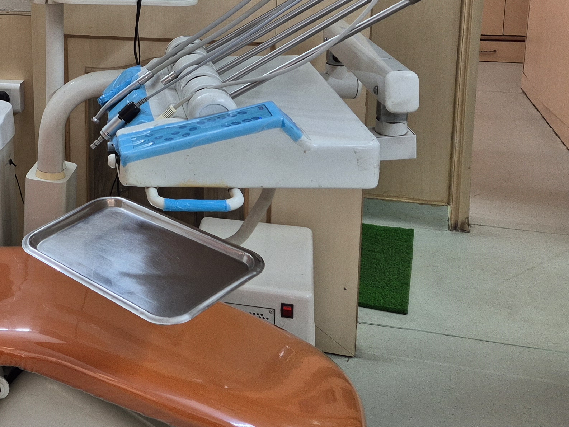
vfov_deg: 24.4
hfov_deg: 29.4
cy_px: 34
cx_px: -80
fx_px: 954
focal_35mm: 58
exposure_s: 1/100
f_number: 1.8
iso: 64
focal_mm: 5.4
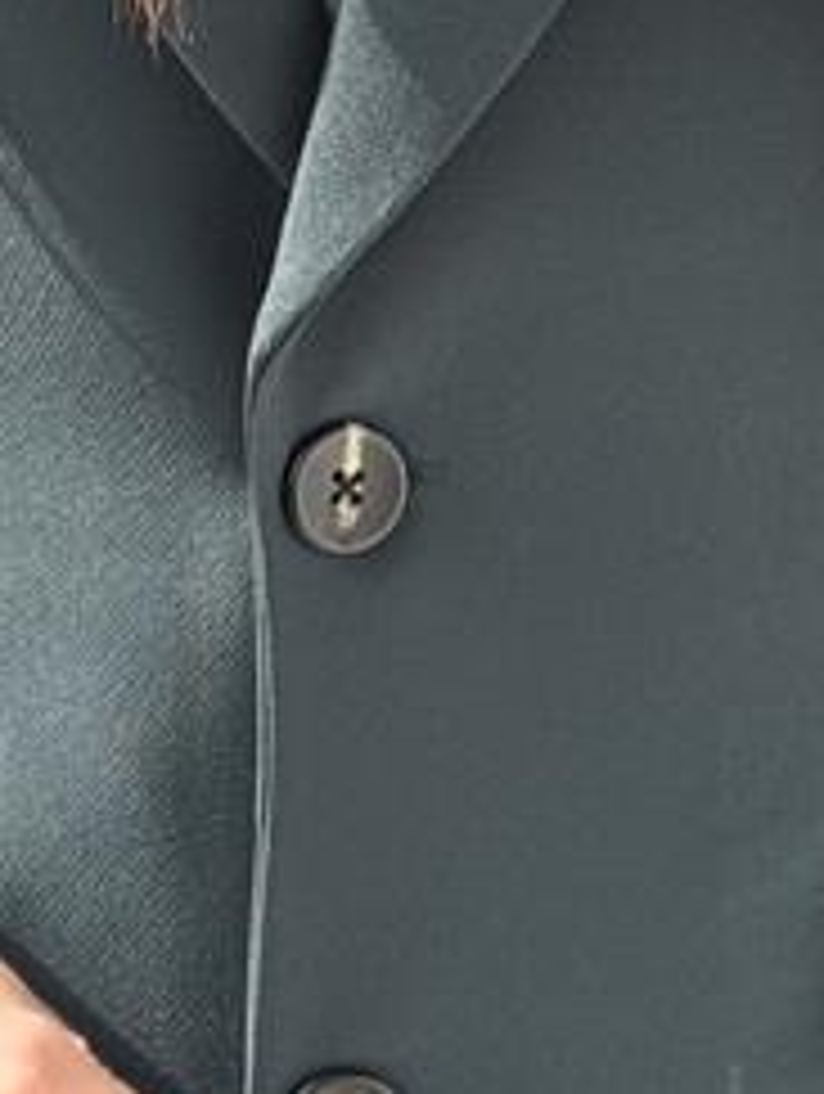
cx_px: 446
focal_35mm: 263
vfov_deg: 7.5
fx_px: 8325
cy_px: 34
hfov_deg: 5.7
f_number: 1.78
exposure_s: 1/397
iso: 64
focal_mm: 6.76
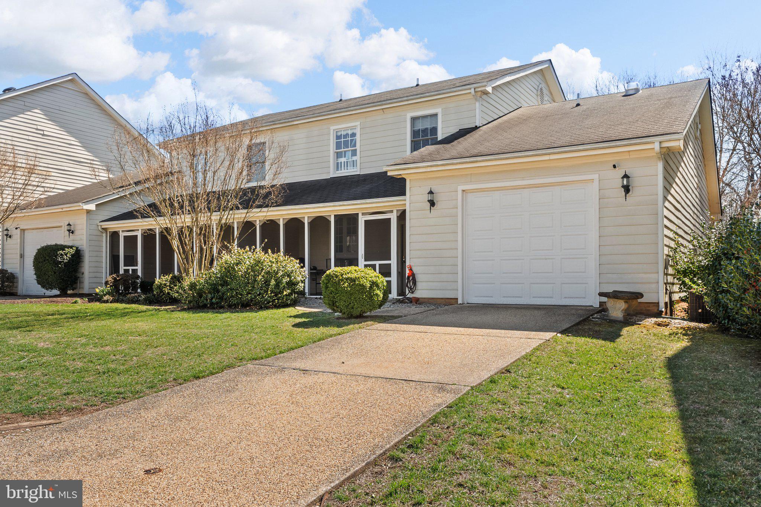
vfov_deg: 46.4
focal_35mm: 28
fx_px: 592
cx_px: 380
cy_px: 254
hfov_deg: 65.5
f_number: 9
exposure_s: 1/40
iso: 100
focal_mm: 19
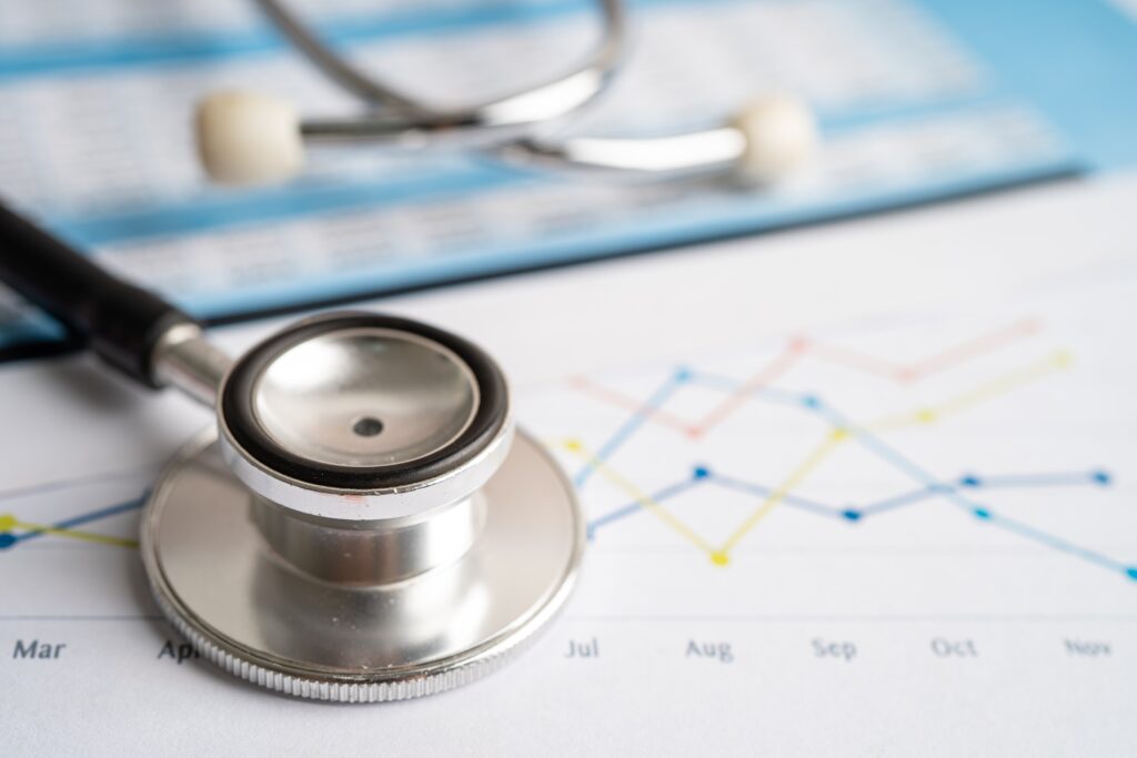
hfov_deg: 39.6
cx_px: 568
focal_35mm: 50
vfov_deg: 27.0
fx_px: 1579
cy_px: 379
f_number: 5
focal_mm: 50
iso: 100
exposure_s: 1/160
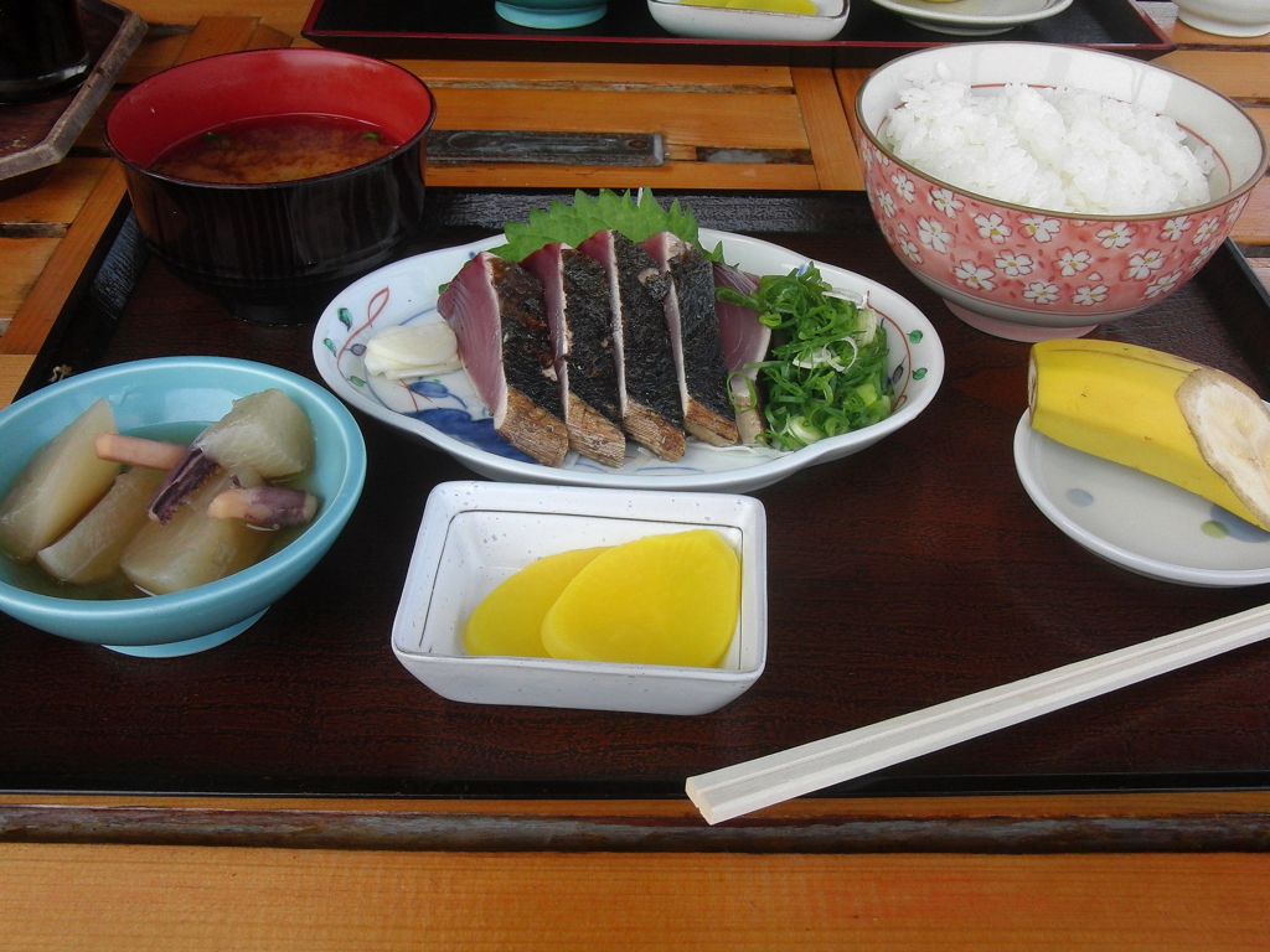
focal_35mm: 38
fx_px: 1394
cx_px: 635
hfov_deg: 49.0
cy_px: 476
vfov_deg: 37.7
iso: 100
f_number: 3.9
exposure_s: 1/200
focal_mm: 6.66
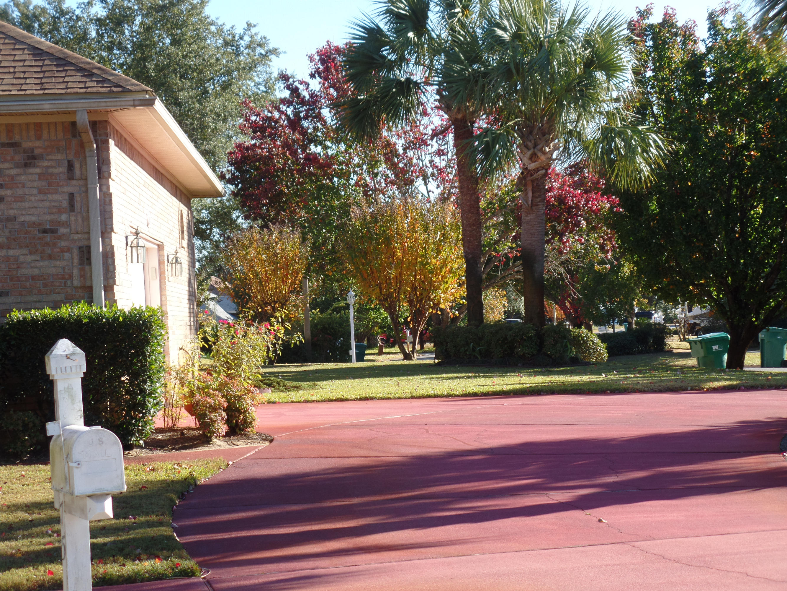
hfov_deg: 21.1
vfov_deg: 15.9
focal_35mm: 93
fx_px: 2114
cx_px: 394
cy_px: 296
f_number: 3.9
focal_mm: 16.5
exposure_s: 1/250
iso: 80
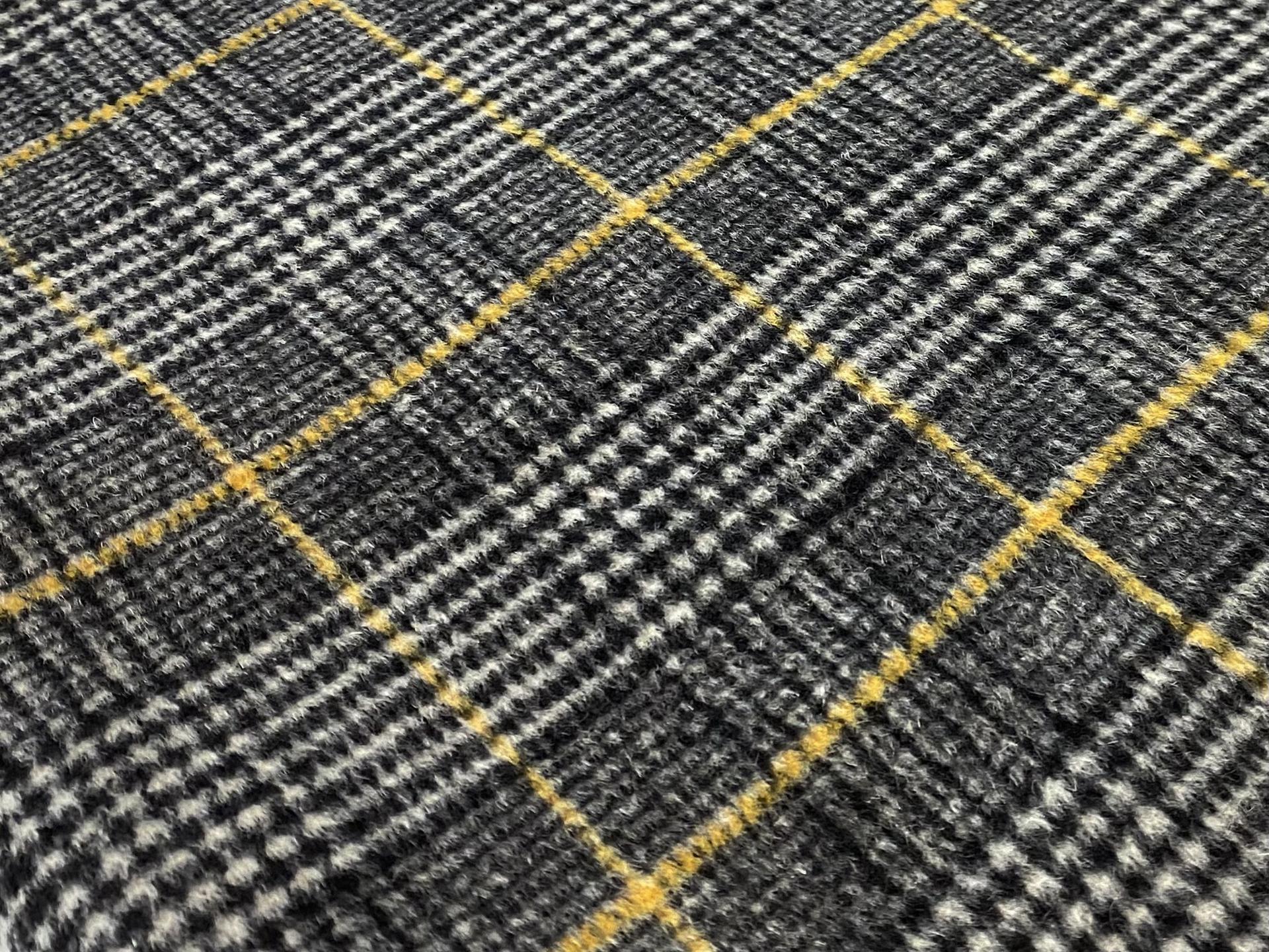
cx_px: 634
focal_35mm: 26
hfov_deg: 67.3
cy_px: 476
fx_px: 953
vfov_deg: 53.1
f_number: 1.8
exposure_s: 1/60
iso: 200
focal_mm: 4.25
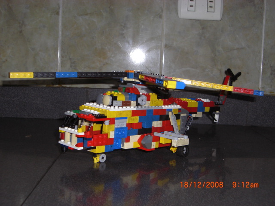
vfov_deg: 30.9
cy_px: 103
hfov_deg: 40.4
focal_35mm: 47
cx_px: 138
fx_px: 373
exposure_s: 1/60
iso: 100
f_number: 3
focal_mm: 7.6
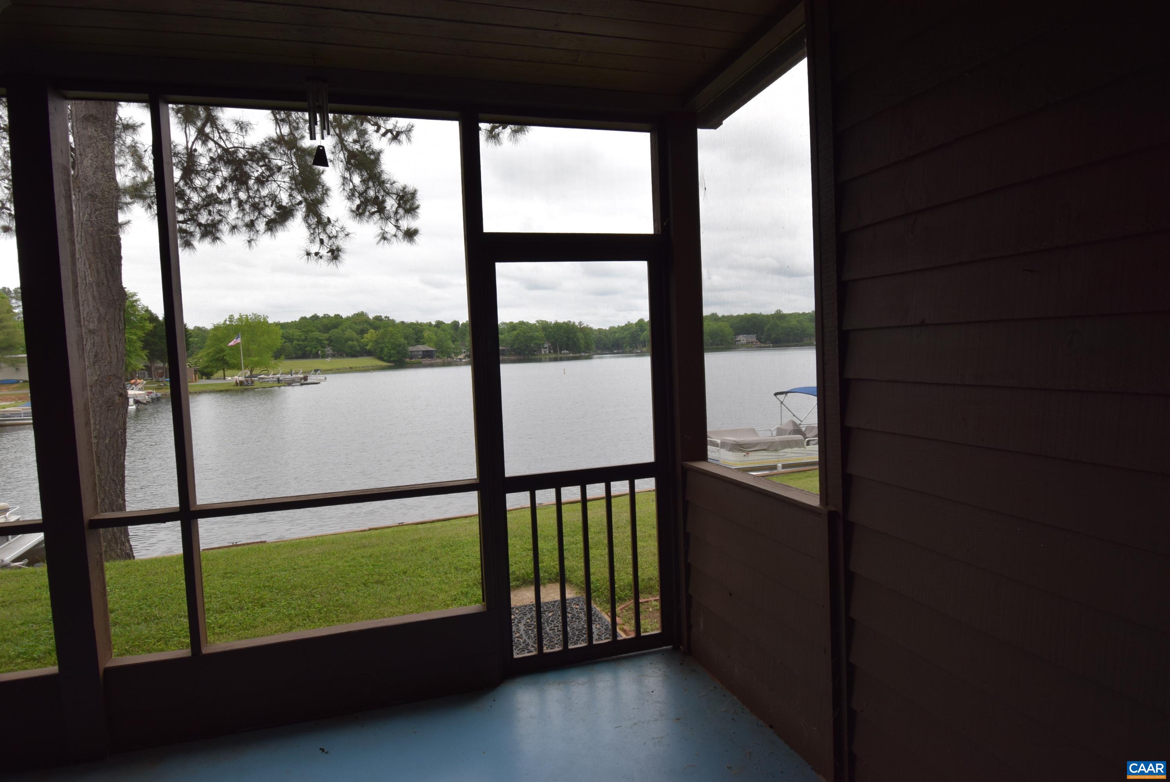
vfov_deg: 63.3
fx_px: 634
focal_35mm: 20
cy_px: 391
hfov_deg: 85.4
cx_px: 585
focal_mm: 13
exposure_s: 1/250
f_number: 8
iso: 280
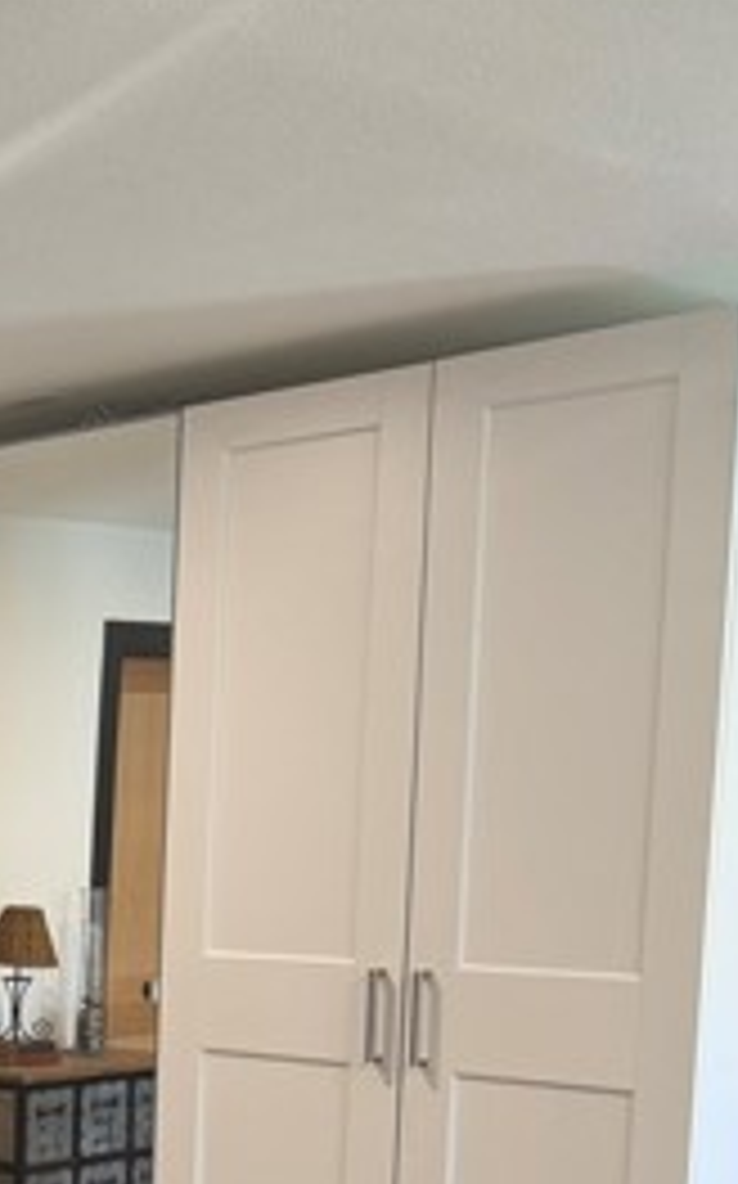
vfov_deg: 31.5
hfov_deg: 17.4
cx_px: -544
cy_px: 1053
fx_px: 1998
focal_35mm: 62
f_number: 1.78
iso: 160
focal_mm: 6.76
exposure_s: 1/60
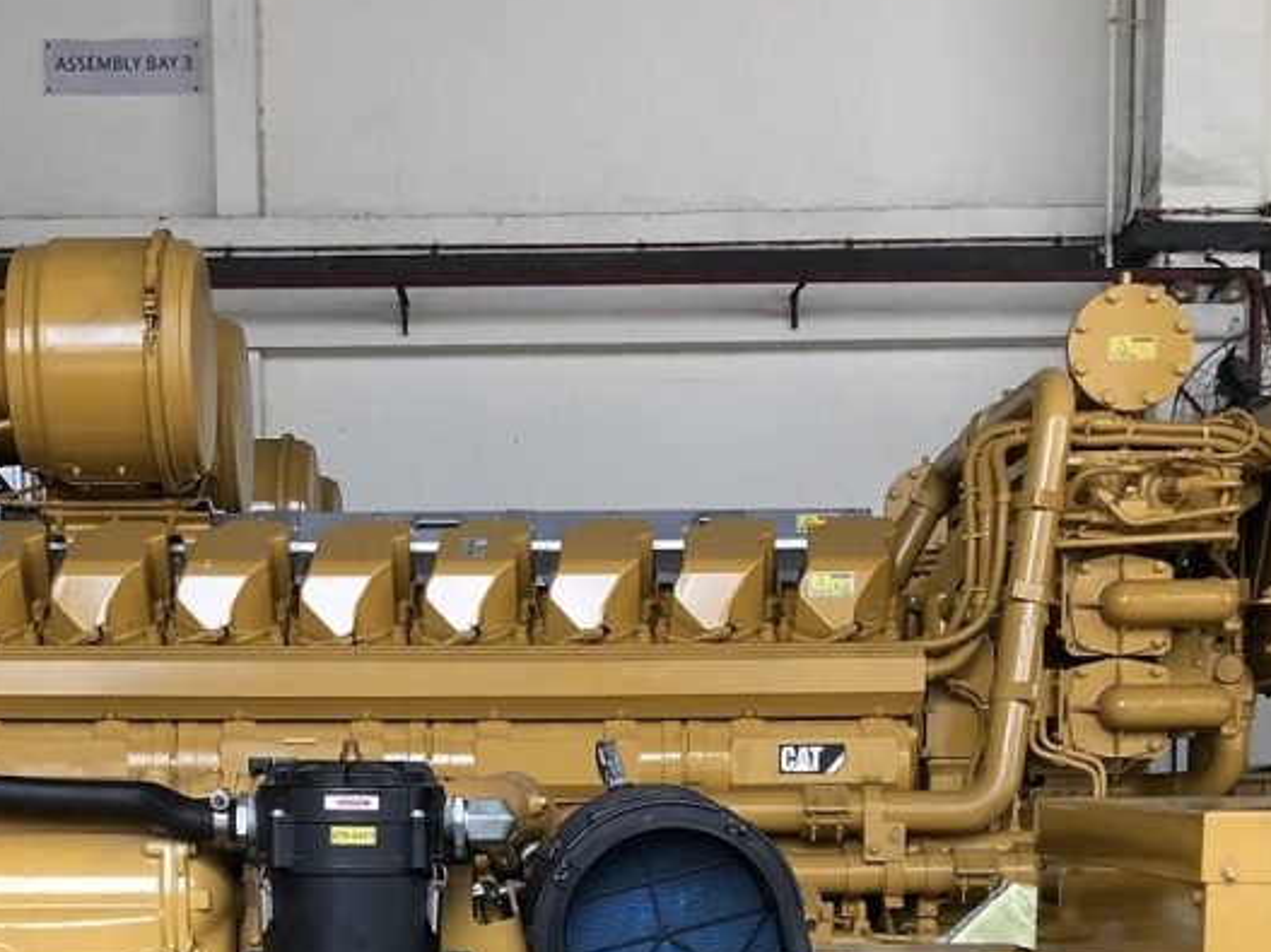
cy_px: 1118
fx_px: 2496
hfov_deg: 28.5
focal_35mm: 68
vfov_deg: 20.3
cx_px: 487
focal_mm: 3.99
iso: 40
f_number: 1.8
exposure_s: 1/30
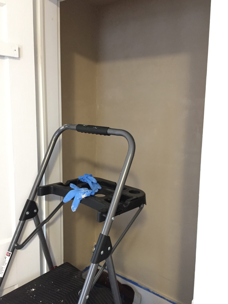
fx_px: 255
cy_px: 152
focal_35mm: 29
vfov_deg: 61.7
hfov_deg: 48.2
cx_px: 114
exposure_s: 1/15
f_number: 2.2
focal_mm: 4.15
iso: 500
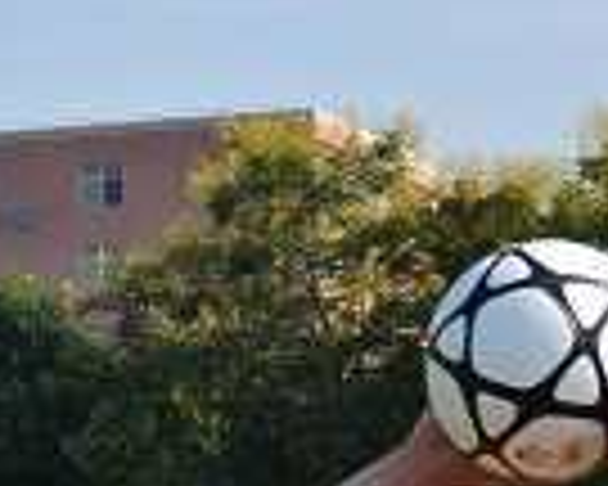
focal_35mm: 196
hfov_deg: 9.8
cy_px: 947
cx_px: -18
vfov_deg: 7.6
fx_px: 3527
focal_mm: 44
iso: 1600
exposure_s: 1/1000
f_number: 16
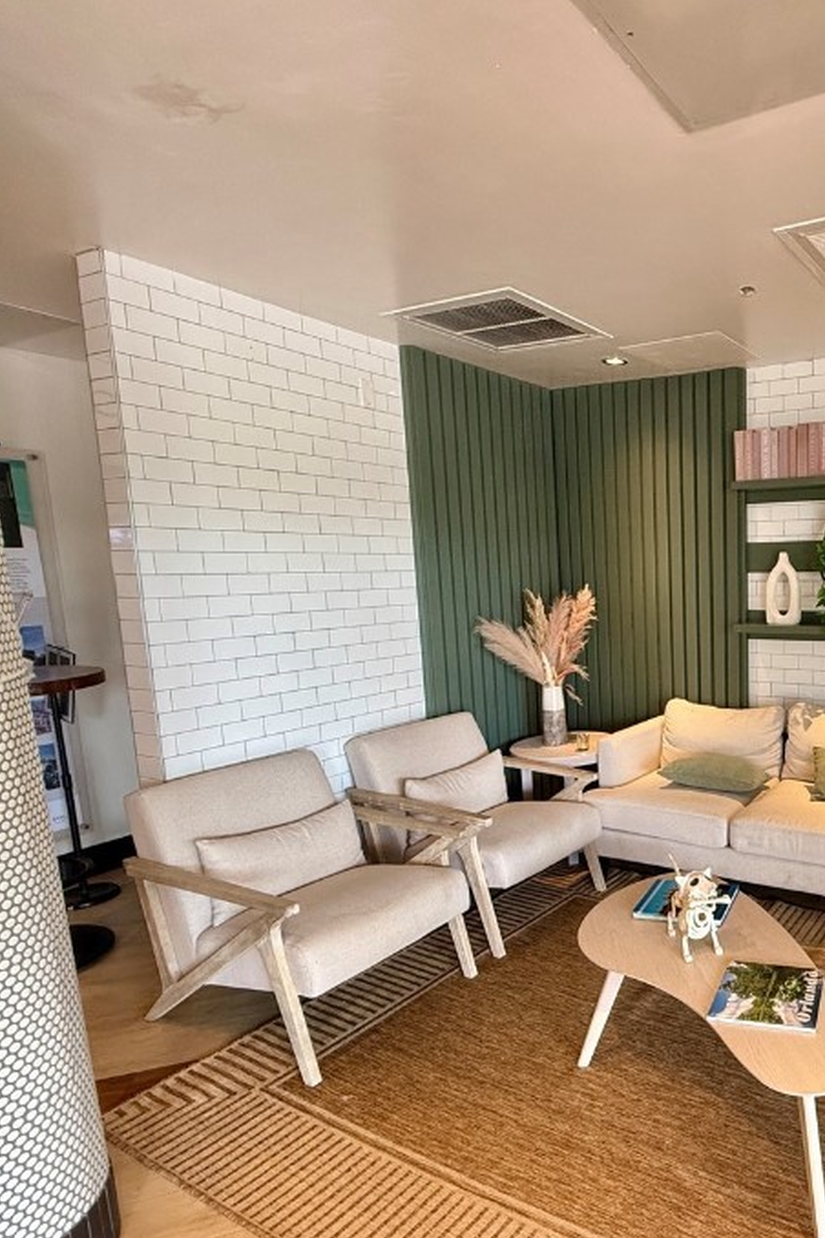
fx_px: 756
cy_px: 668
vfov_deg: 78.4
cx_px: 736
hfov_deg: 51.0
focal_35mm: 22
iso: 200
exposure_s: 1/60
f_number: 2.2
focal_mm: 2.22
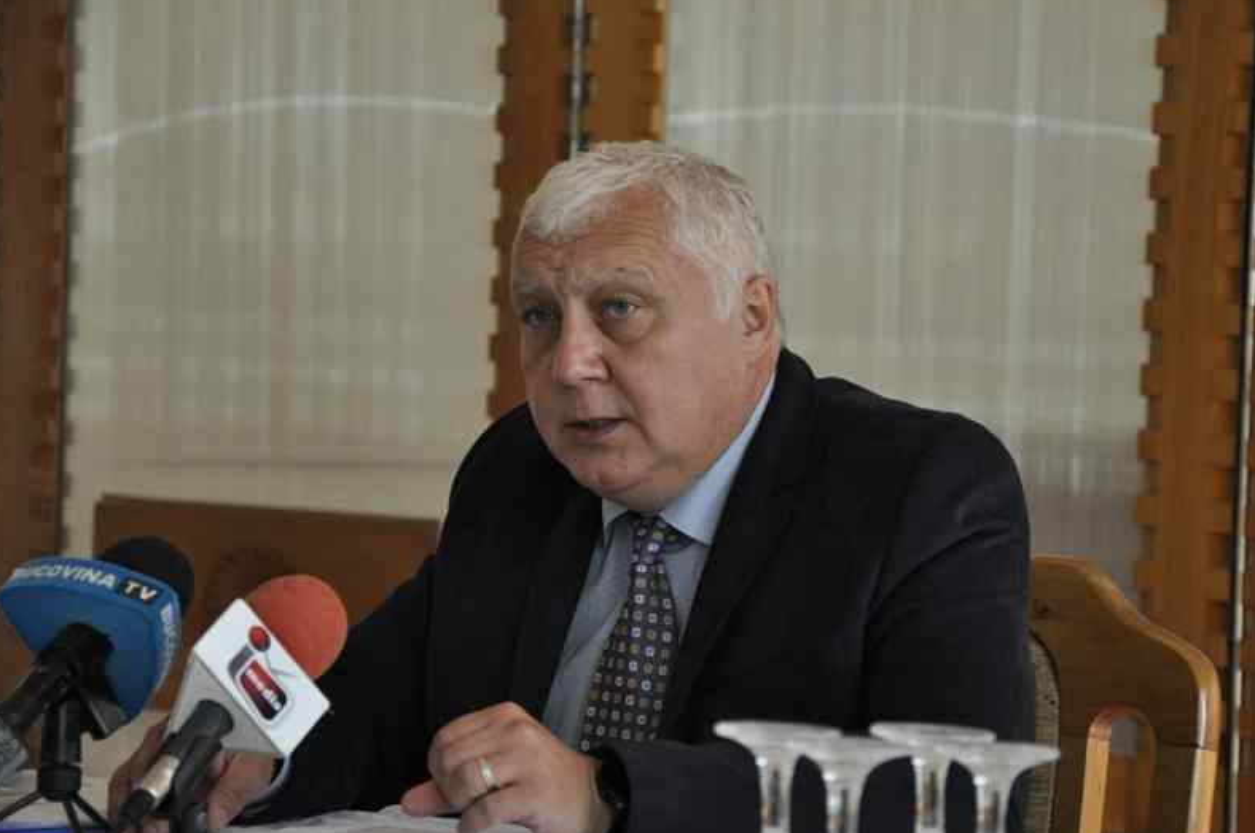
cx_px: 682
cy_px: 437
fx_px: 5067
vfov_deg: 9.4
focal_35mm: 146
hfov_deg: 14.1
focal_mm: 85
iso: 800
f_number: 5.6
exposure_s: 1/50
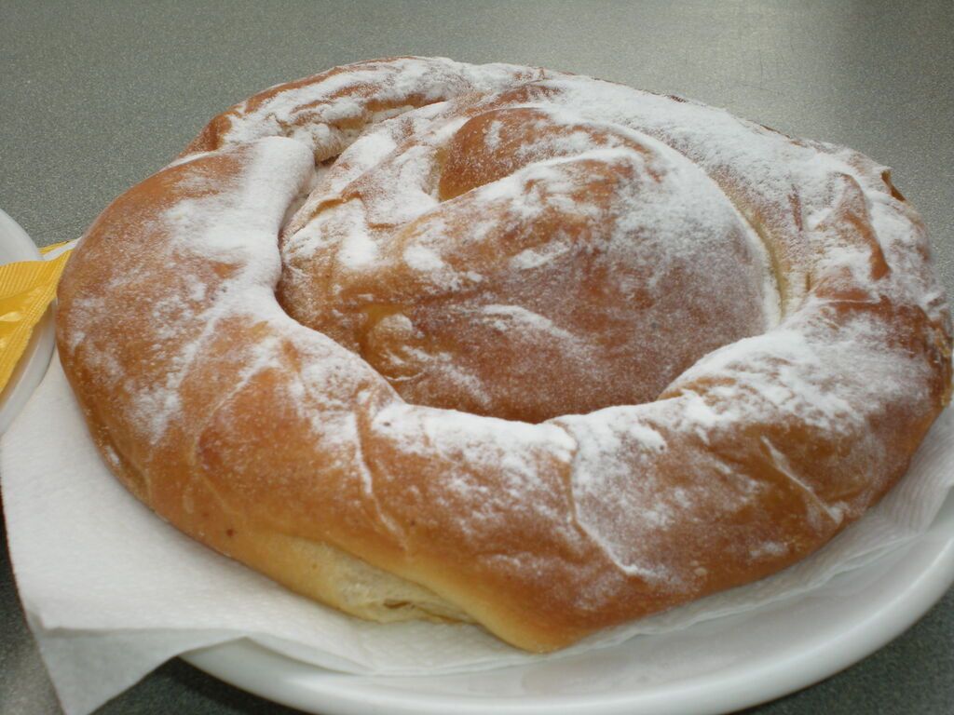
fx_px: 1543
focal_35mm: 56
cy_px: 358
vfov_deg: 26.1
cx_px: 477
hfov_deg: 34.3
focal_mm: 9.3
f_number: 5.6
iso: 64
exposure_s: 1/143
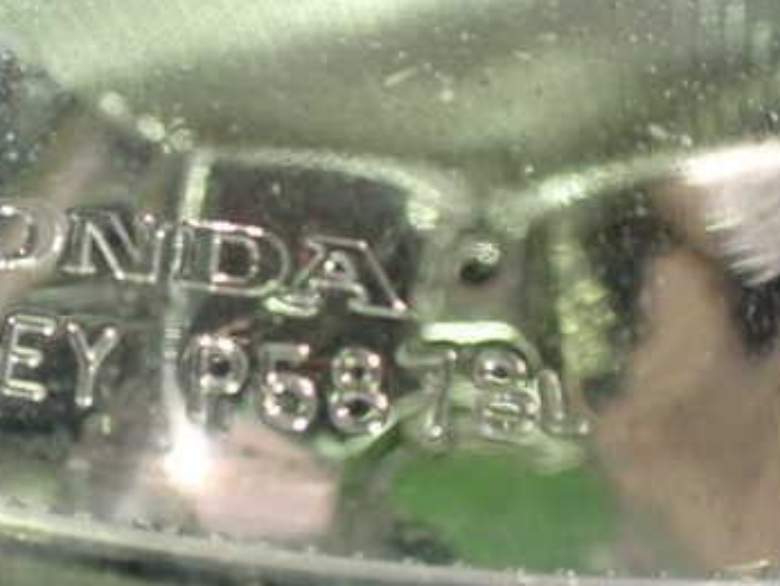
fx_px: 1173
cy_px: 318
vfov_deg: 28.1
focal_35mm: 52
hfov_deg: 35.6
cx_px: 156
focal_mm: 5.4
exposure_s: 1/40
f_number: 2.3
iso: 800
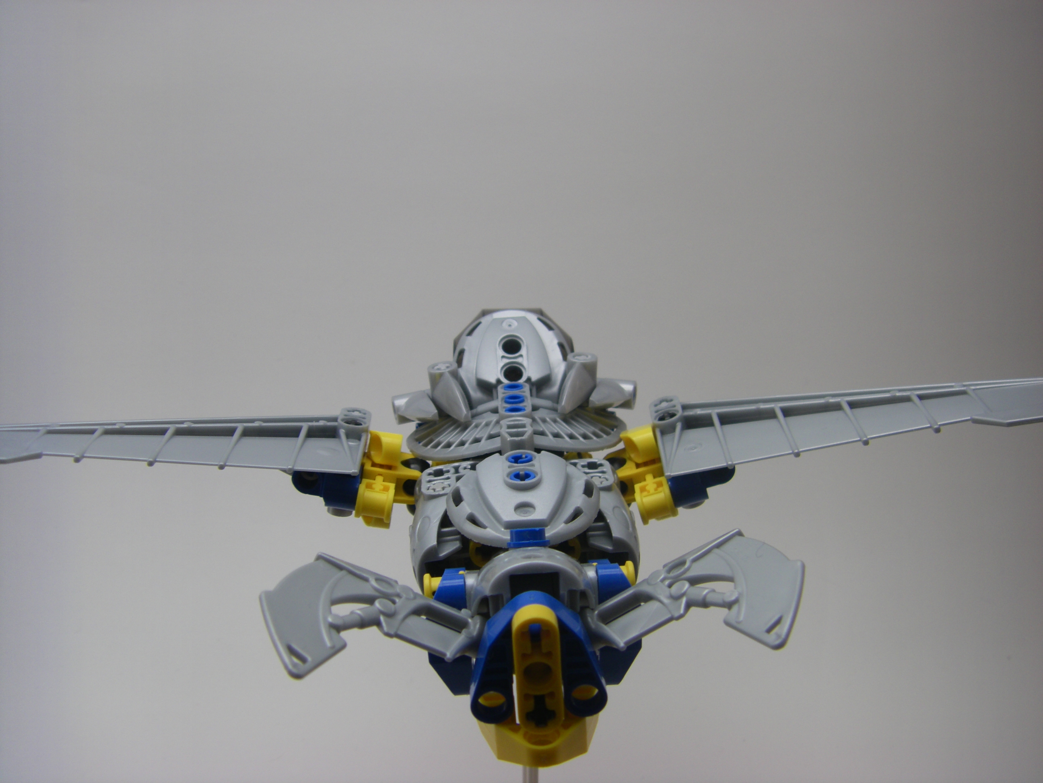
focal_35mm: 38
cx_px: 522
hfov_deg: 49.0
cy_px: 392
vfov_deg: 37.7
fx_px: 1145
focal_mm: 6.3
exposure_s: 1/125
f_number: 3.5
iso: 64
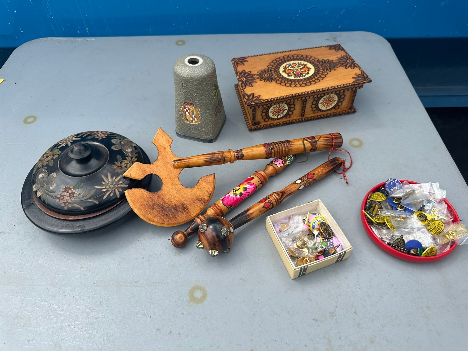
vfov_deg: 56.8
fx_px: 324
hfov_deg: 71.6
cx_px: 234
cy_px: 176
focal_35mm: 24
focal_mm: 6.86
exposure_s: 1/2070
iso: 80
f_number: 1.78
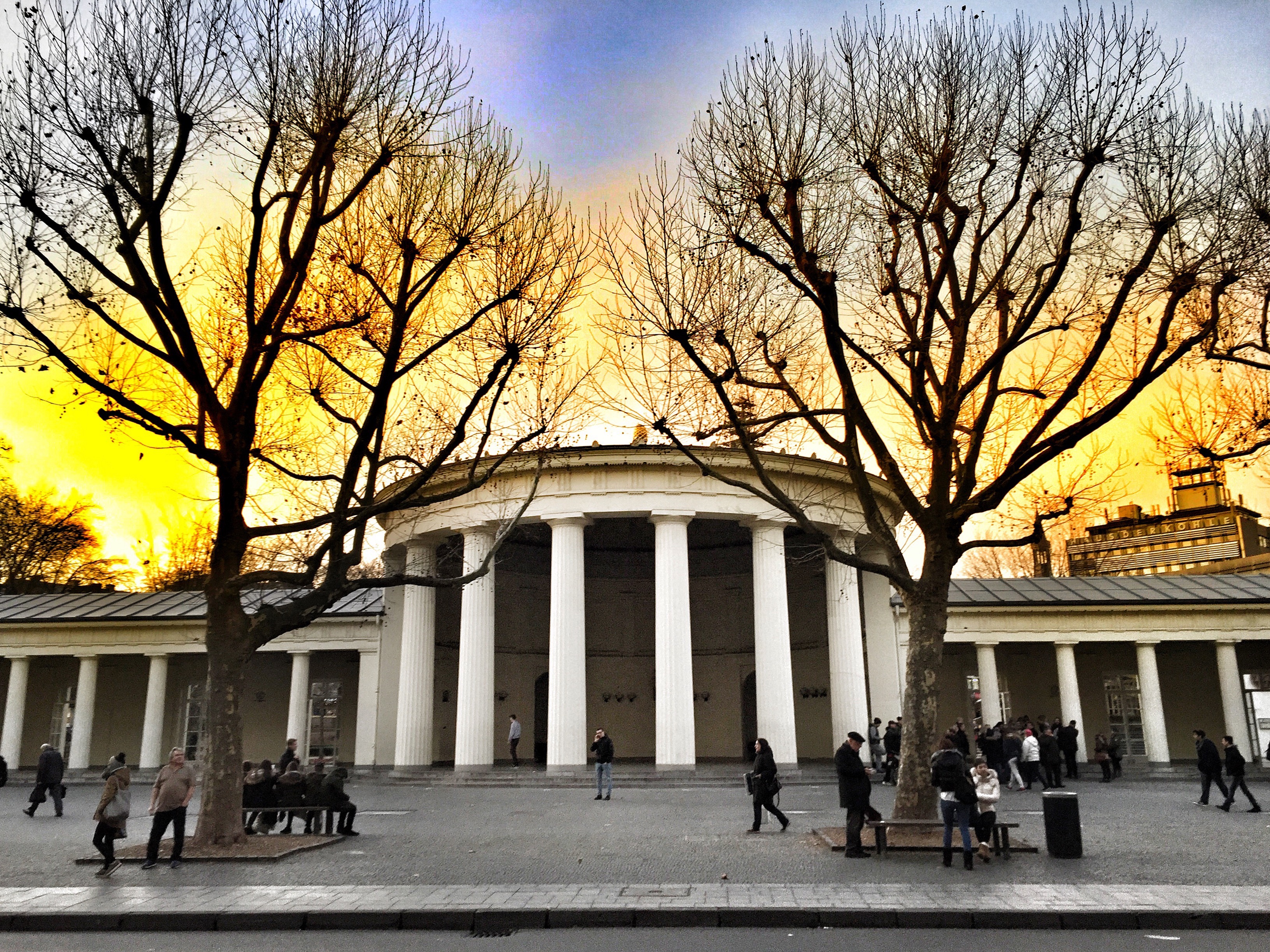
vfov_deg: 48.2
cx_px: 635
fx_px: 1064
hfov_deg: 61.7
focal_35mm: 29
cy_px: 476
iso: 32
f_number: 2.2
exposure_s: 1/100
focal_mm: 4.15
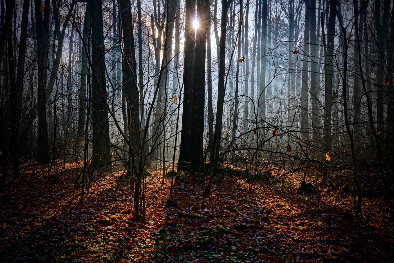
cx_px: 197
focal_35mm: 52
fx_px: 574
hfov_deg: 37.9
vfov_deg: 25.7
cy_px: 132
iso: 640
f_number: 7.1
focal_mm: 35
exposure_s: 1/200
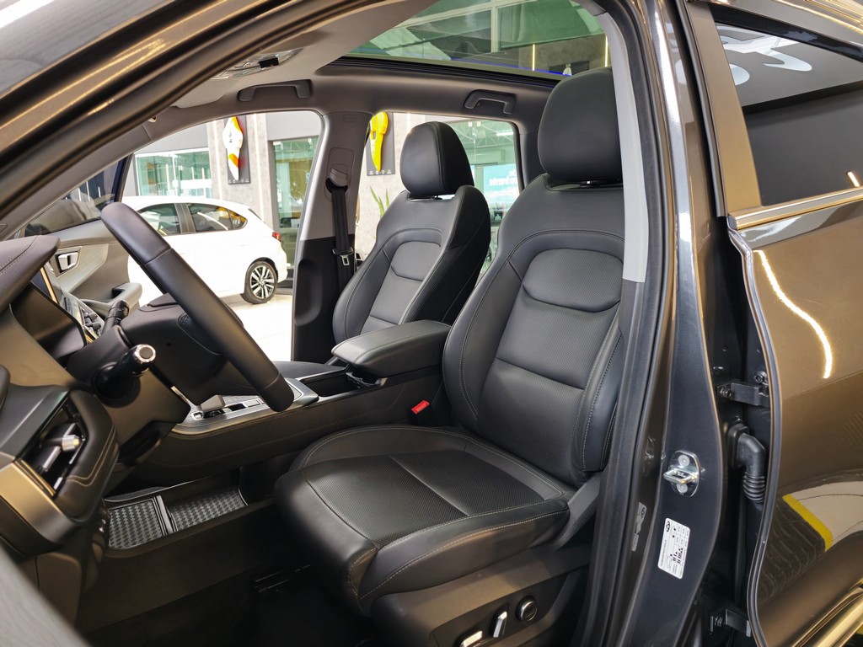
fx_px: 573
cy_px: 324
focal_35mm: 23
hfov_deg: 73.9
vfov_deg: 58.9
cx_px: 432
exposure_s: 1/60
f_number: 1.7
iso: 160
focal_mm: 6.3
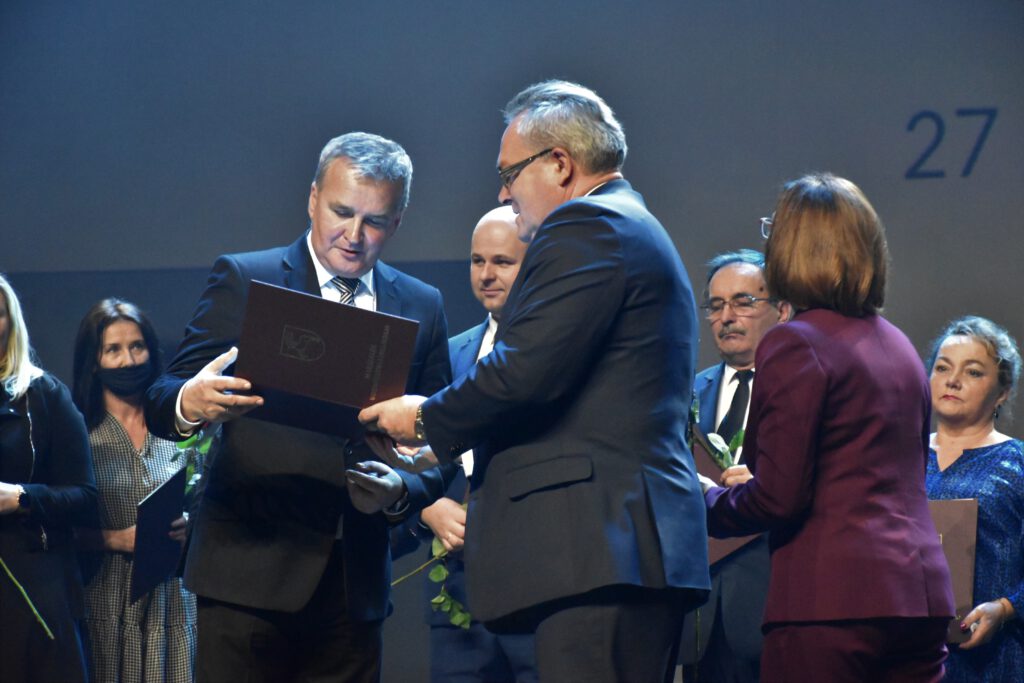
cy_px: 342
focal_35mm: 128
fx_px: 3627
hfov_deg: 16.1
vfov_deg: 10.8
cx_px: 512
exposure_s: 1/250
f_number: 5.6
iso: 10000
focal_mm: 85
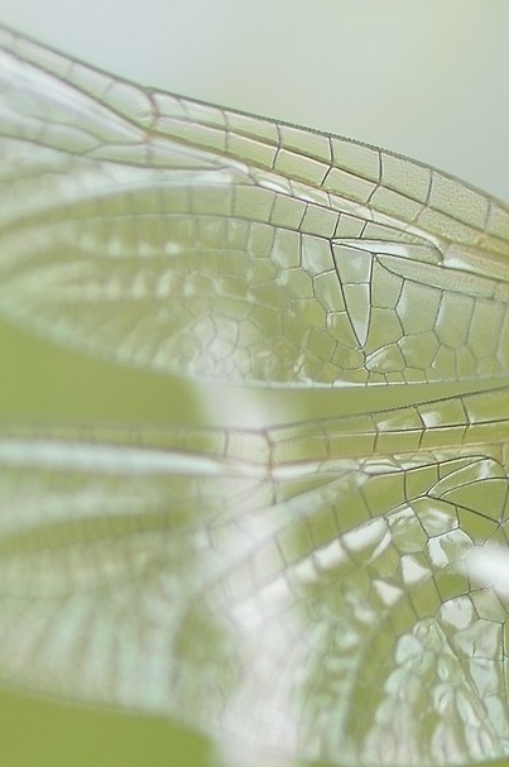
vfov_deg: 3.5
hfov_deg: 2.3
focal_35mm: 593
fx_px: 12612
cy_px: 126
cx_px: 628
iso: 100
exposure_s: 1/250
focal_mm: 100
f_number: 5
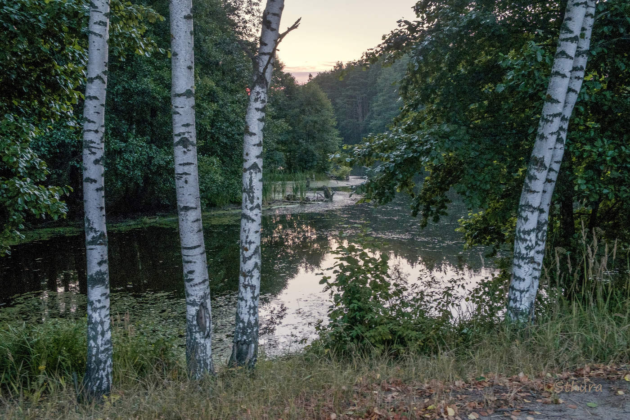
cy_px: 210
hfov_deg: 60.3
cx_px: 315
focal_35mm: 31
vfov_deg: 42.3
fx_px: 542
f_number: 6.4
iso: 640
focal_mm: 20.5
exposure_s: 1/8
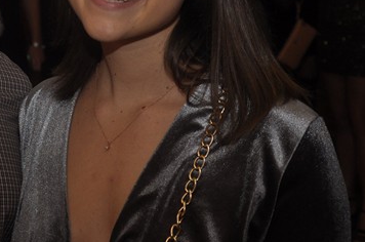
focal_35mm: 118
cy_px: 52
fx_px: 1194
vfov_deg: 11.5
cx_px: -19
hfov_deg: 16.9
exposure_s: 1/60
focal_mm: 28
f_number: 5
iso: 400
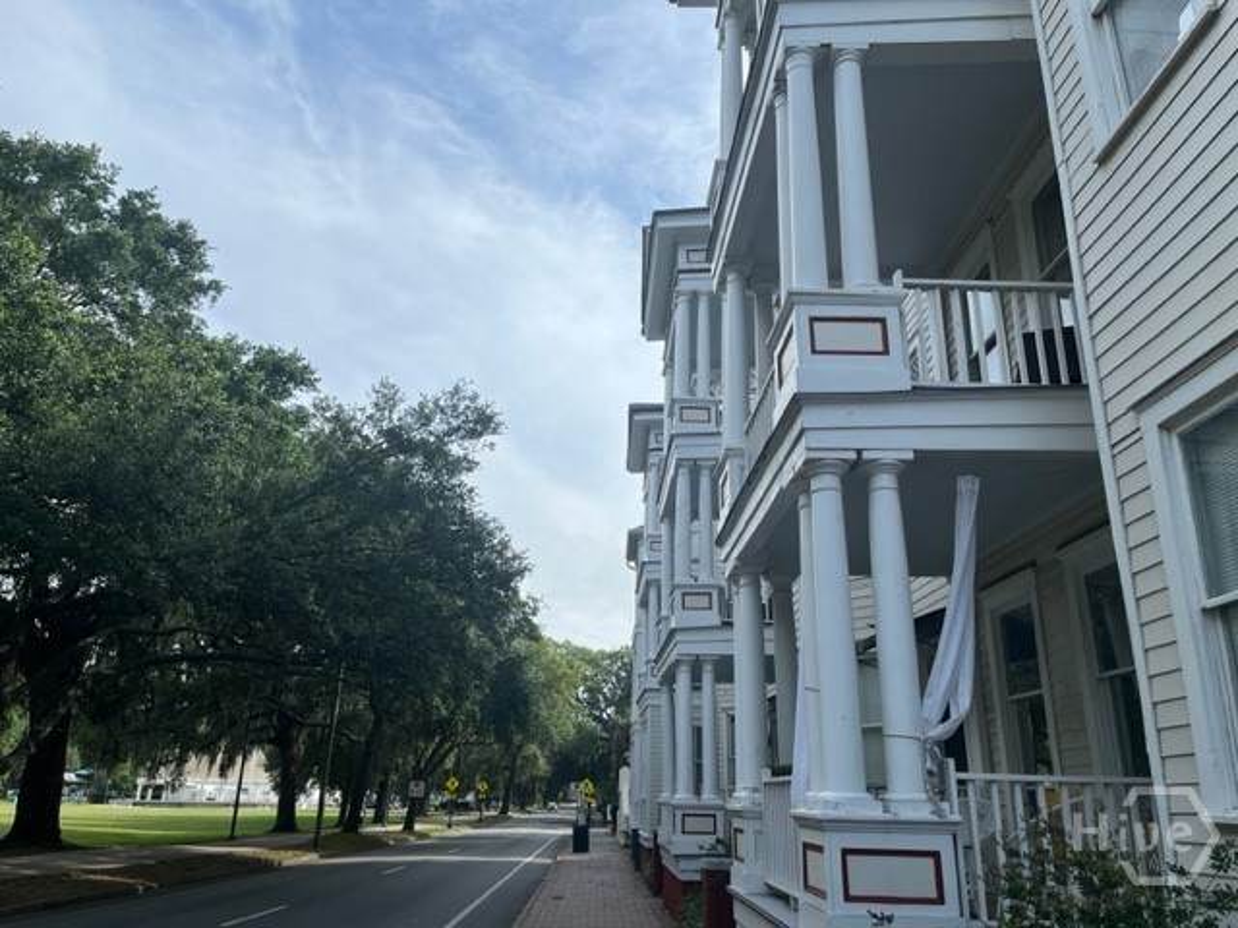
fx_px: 930
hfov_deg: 67.3
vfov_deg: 53.1
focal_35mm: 26
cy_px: 464
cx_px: 619
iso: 50
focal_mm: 5.1
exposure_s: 1/4149
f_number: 1.6
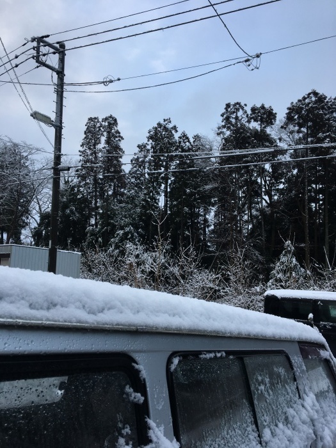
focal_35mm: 29
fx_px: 375
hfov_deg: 48.2
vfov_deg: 61.7
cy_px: 224
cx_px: 168
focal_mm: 4.15
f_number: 2.2
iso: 25
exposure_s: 1/156
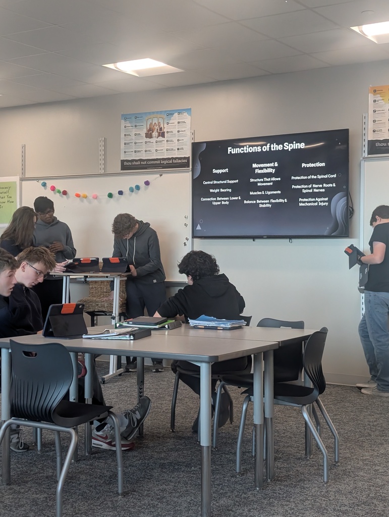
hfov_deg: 29.7
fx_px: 732
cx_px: 194
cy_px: 258
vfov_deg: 38.9
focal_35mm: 49
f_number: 1.68
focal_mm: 6.9
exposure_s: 1/60
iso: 363
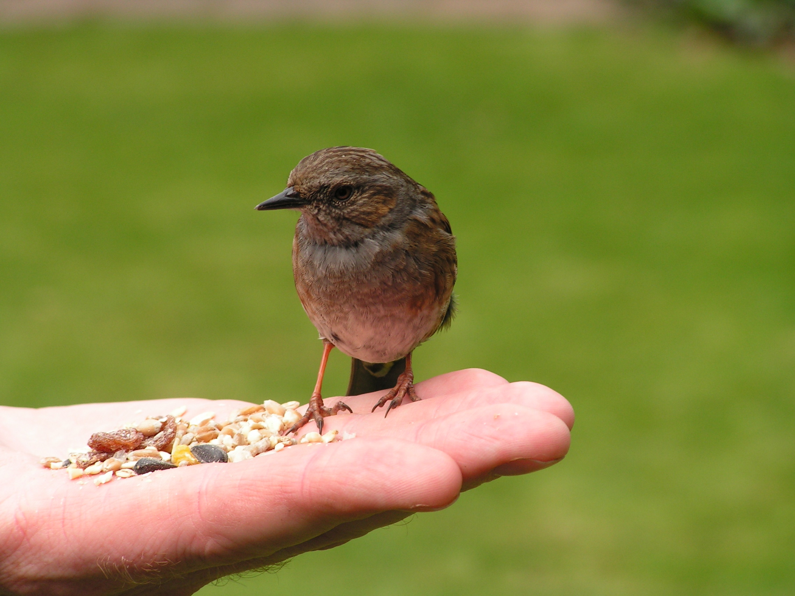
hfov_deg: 8.2
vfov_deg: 6.2
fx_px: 5512
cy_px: 298
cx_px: 398
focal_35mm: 240
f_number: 4
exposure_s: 1/200
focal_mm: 39.8
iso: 50
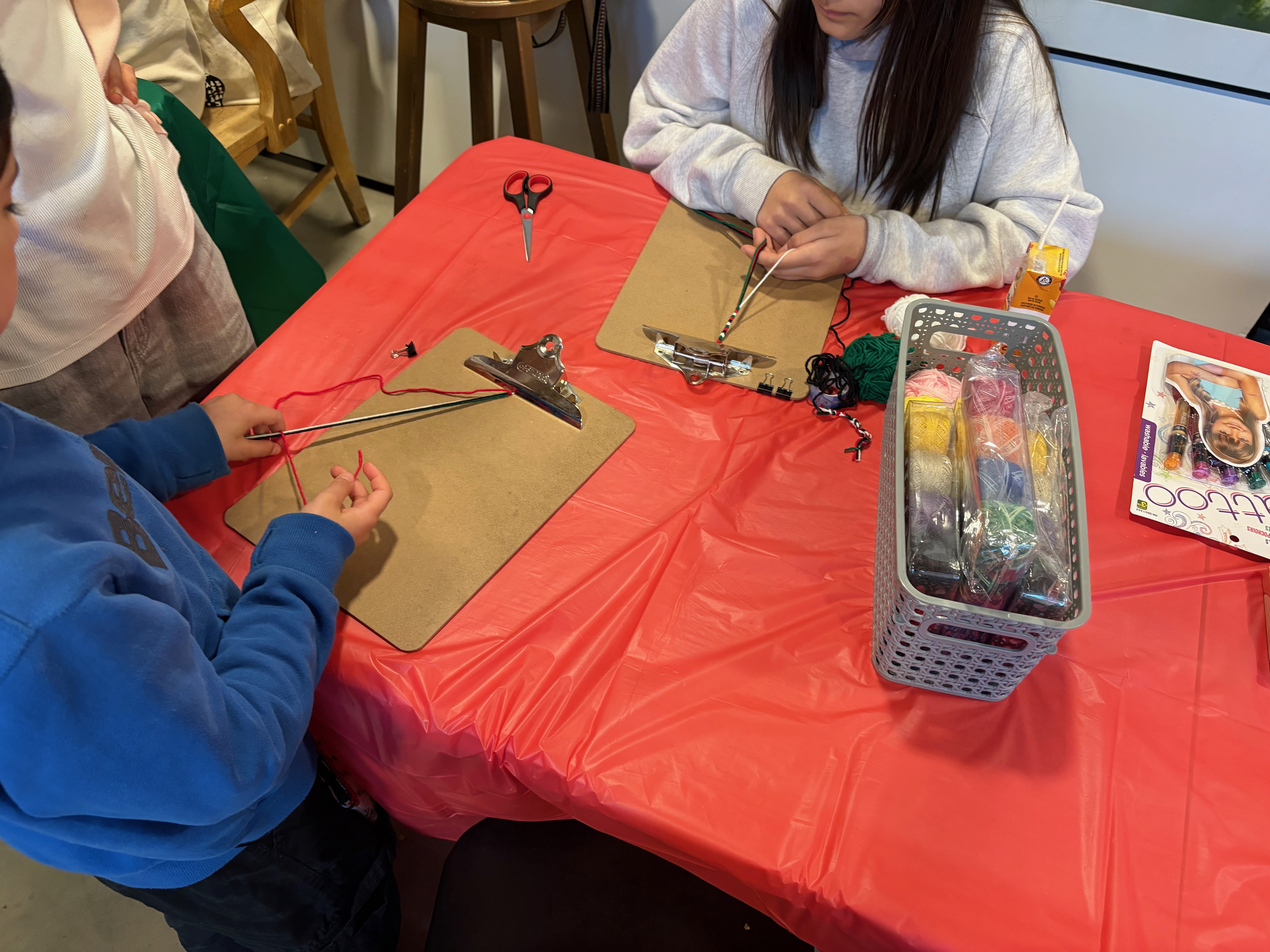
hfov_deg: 67.3
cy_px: 476
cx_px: 635
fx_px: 954
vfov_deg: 53.1
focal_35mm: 26
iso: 200
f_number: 1.6
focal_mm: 5.96
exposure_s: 1/60
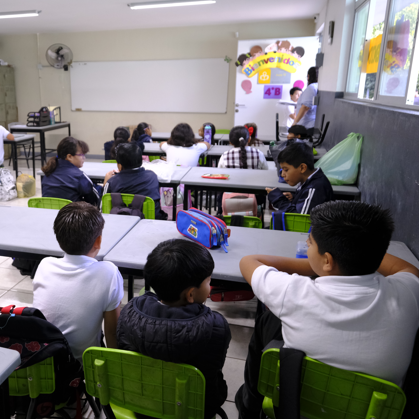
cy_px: 210
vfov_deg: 54.0
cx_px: 127
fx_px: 411
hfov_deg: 52.6
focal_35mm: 30
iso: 1600
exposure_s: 1/160
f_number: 4
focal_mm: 15.1
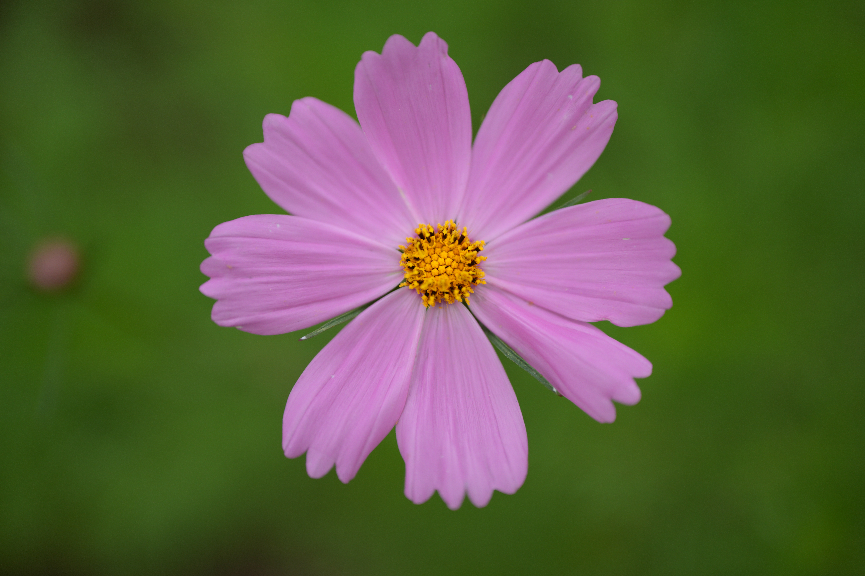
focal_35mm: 45
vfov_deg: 29.9
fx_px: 1081
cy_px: 288
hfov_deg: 43.6
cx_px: 432
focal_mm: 45
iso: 100
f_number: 1.8
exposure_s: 1/800
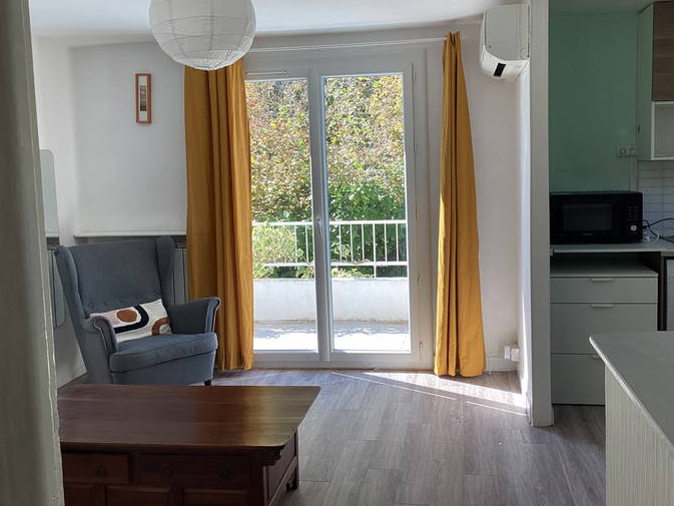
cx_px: 358
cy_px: 225
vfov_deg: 40.7
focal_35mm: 35
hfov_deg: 52.6
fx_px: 682
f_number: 2.4
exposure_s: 1/100
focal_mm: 3.3
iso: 32
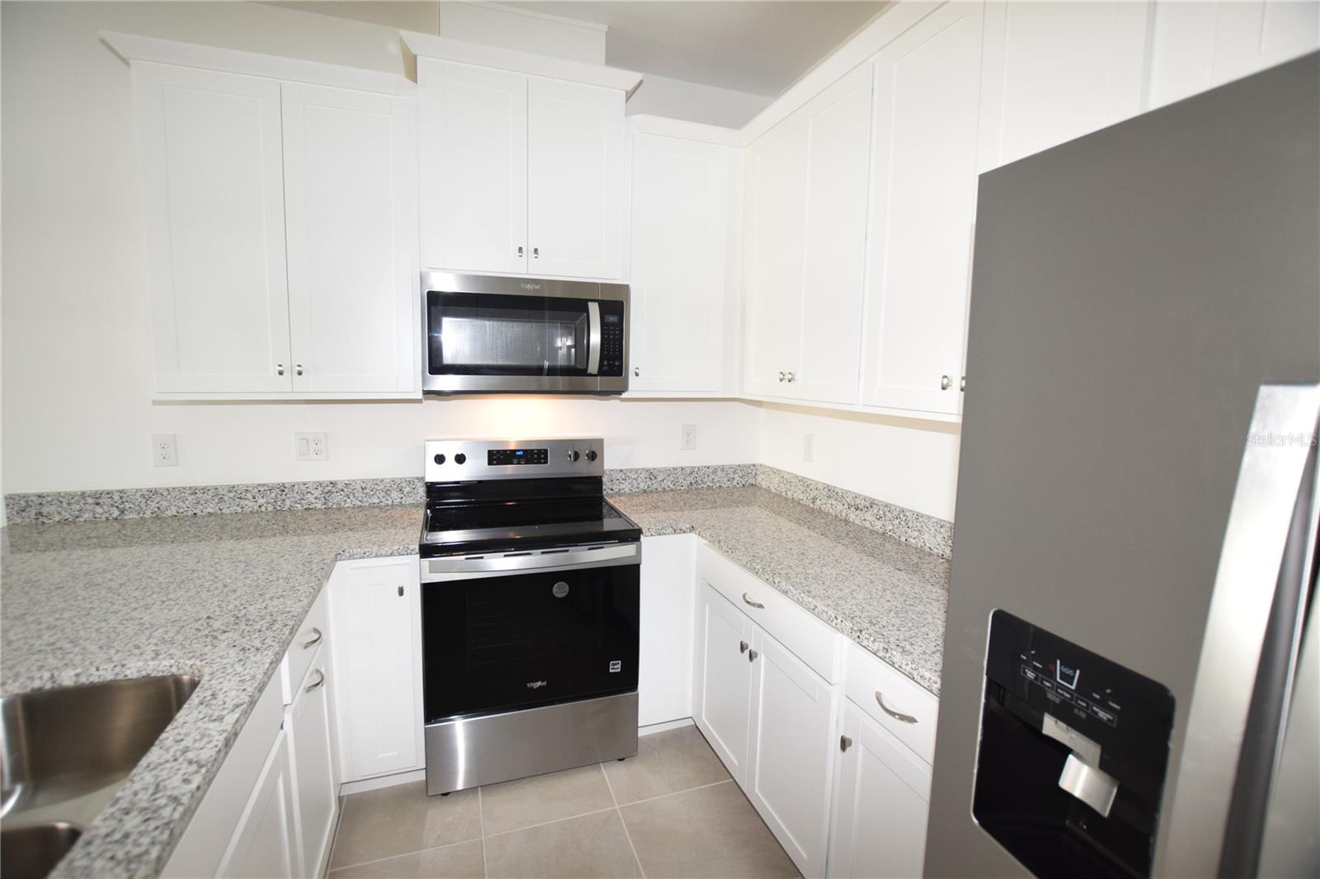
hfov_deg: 100.4
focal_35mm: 15
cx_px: 660
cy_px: 440
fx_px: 550
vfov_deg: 77.3
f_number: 4.5
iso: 800
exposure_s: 1/80
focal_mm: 10
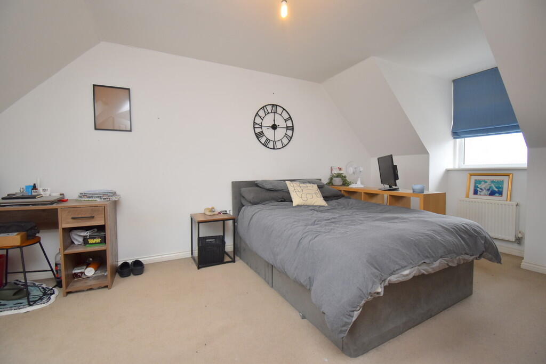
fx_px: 228
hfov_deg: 100.4
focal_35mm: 15
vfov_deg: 77.3
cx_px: 273
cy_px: 182
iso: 800
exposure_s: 1/125
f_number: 4.5
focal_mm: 10
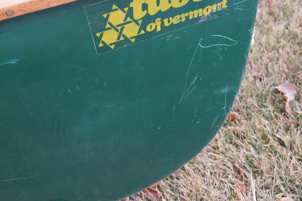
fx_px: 642
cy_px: 97
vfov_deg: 17.8
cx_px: 131
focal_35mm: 77
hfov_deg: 26.4
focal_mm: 45
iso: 800
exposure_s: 1/160
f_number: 5.6
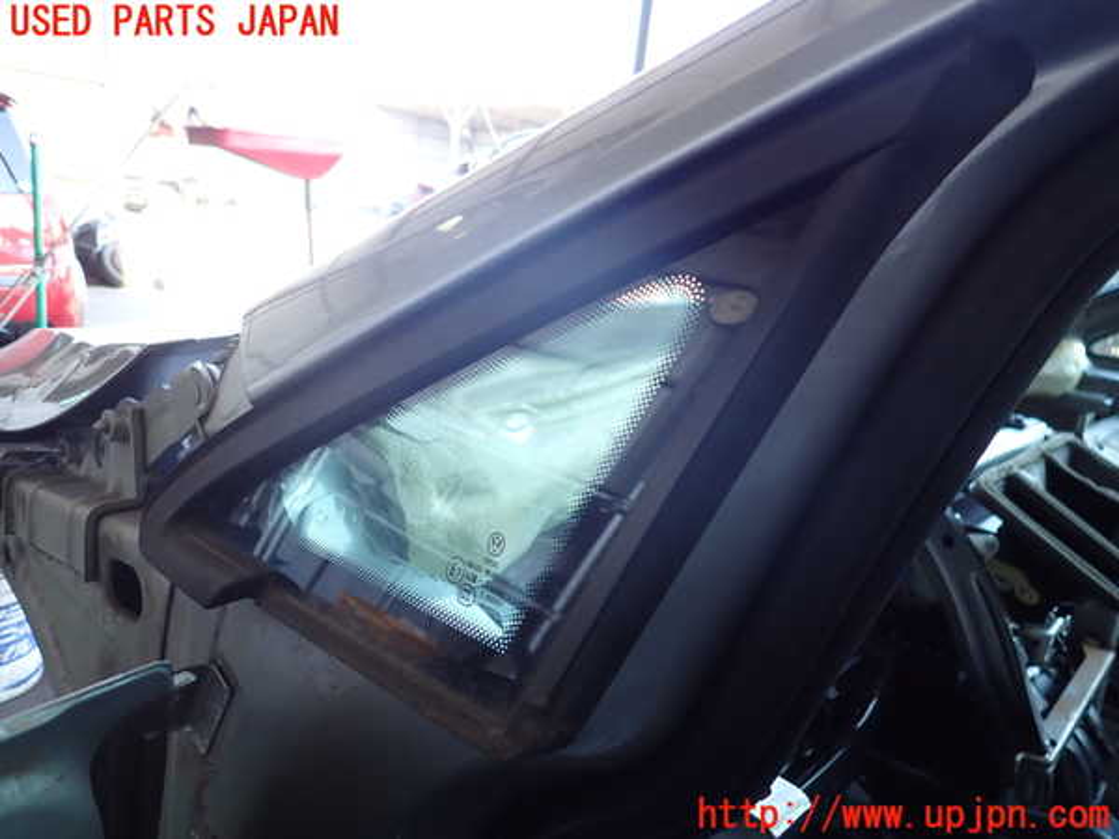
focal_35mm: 25
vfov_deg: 54.9
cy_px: 420
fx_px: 808
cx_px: 560
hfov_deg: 69.4
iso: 125
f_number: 2
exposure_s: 1/60
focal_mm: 4.5
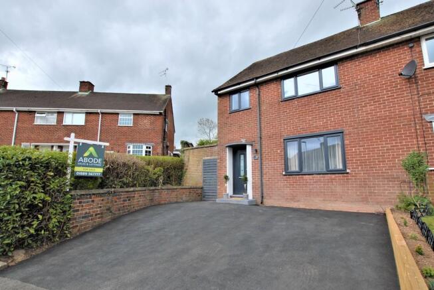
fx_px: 199
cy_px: 145
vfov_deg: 72.2
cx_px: 217
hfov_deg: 94.9
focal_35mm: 16
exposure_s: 1/180
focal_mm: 11
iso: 200
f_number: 7.1
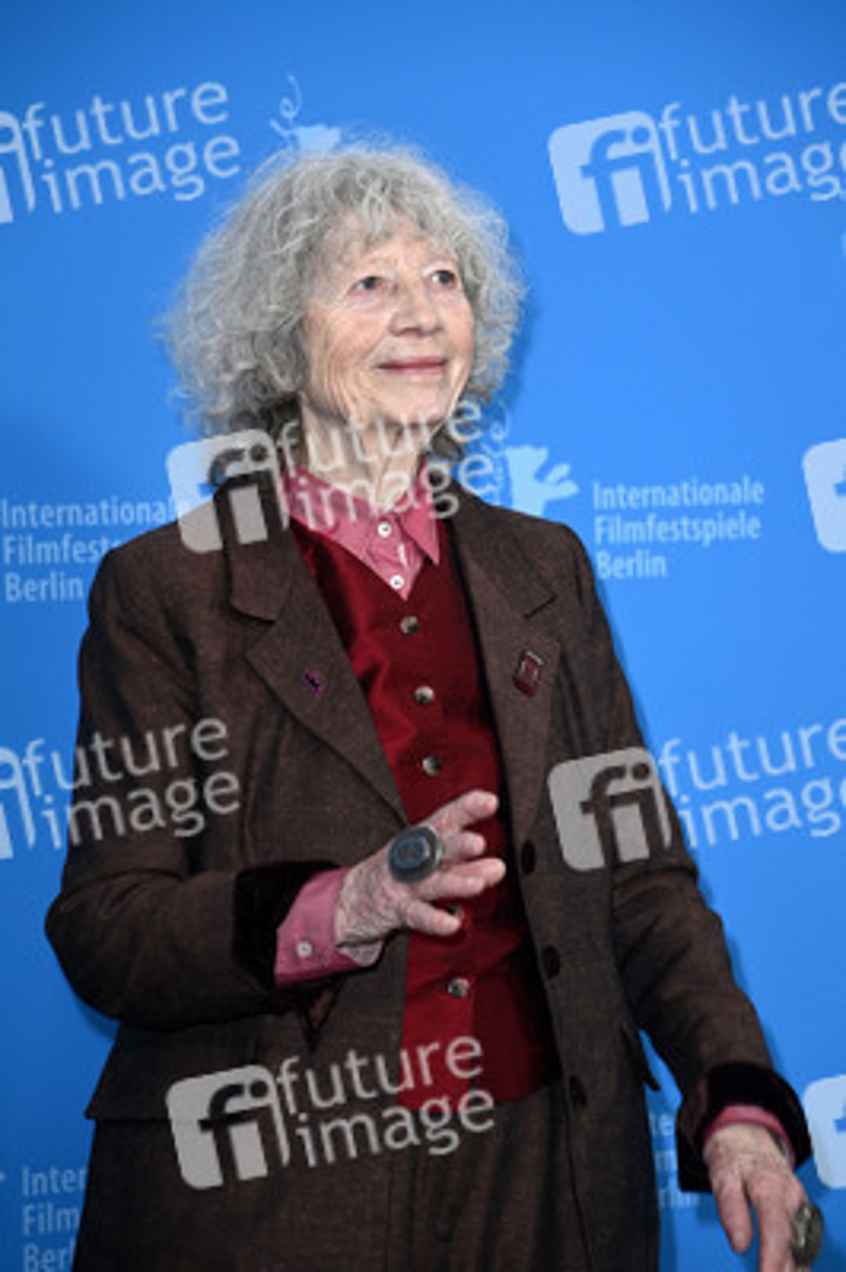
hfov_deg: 9.1
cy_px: 636
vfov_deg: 13.7
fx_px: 5296
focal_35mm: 150
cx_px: 423
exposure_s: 1/250
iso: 1250
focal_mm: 150
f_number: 5.6
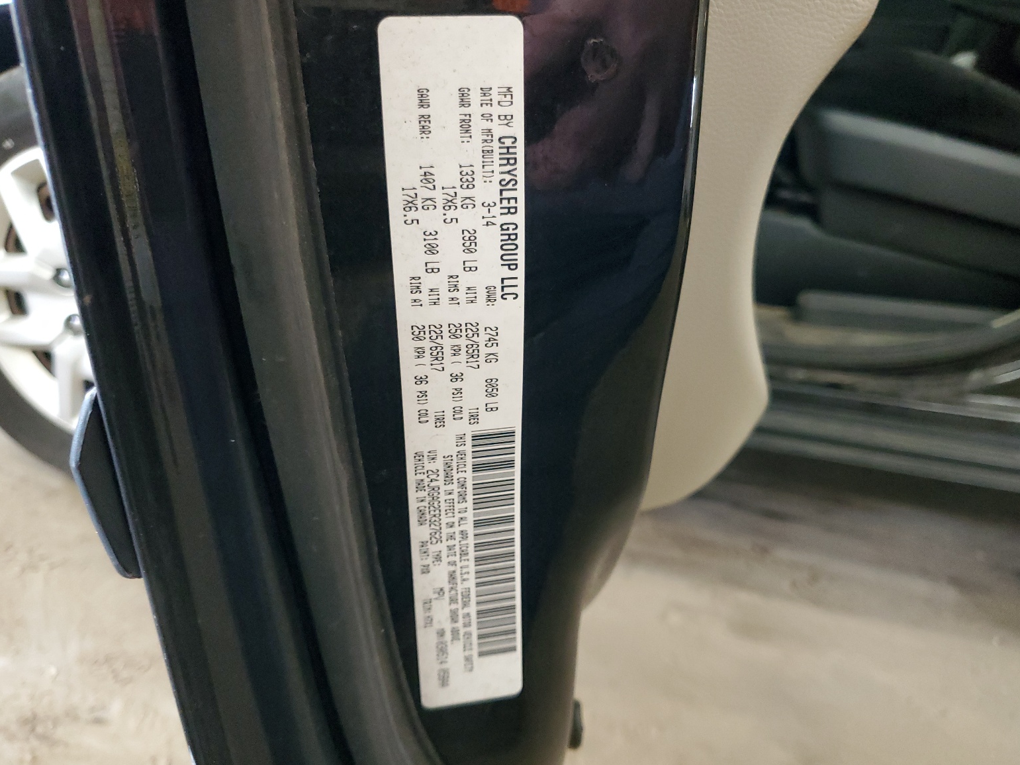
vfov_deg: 51.4
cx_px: 504
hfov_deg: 65.3
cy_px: 385
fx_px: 796
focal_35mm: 27
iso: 392
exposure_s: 1/60.2
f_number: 1.5
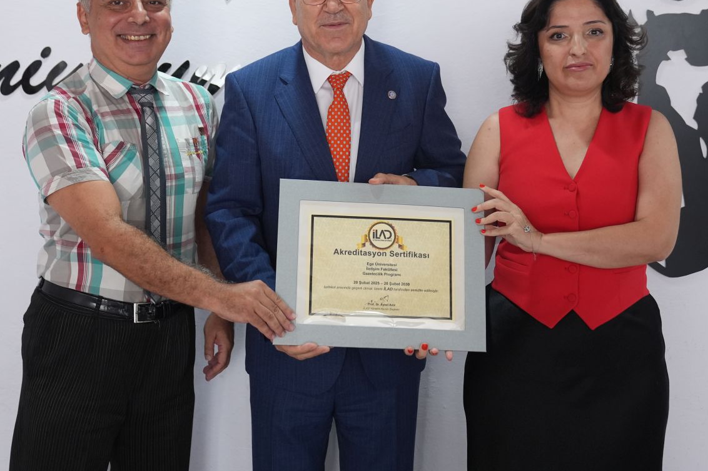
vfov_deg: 23.7
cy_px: 168
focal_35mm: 57
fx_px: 1121
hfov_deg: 35.1
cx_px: 368
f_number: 3.2
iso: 2500
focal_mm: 43
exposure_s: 1/100
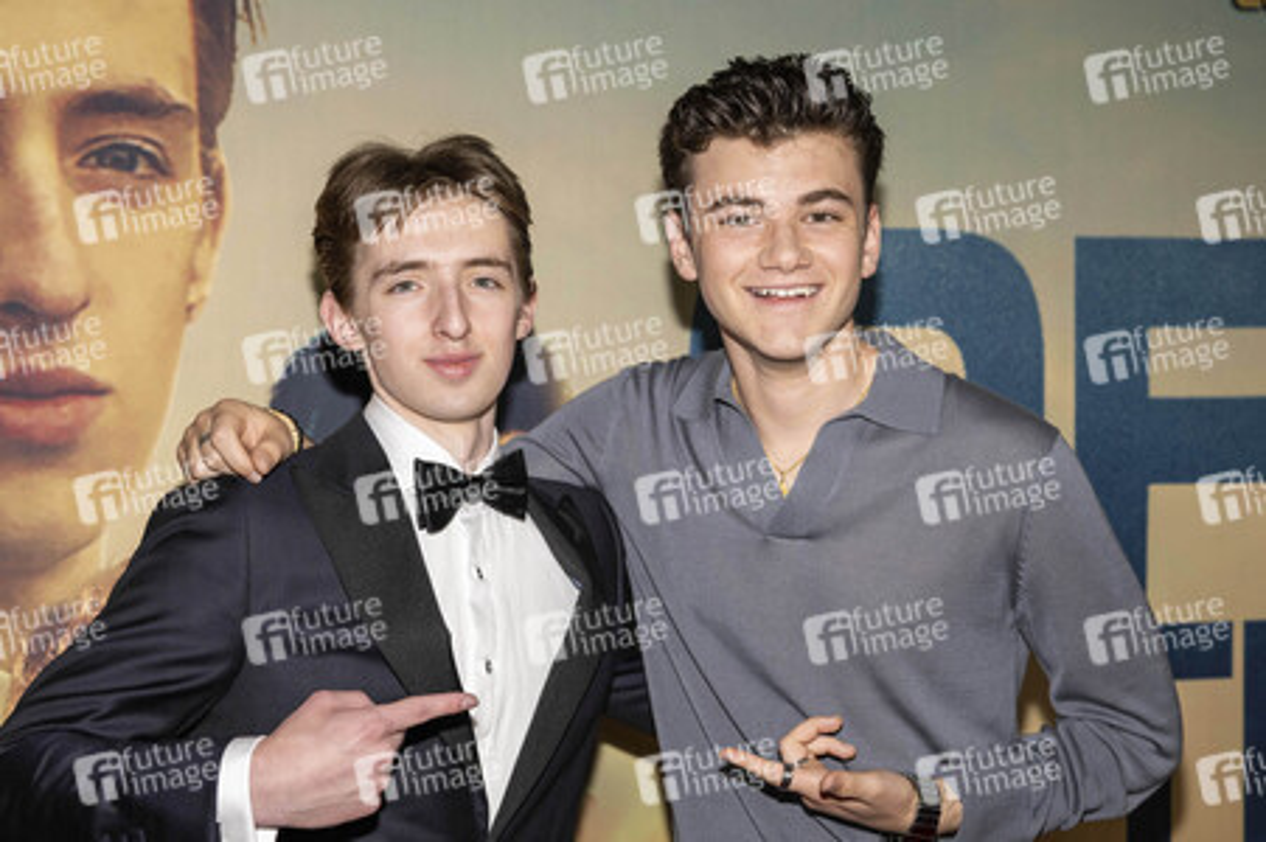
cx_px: 633
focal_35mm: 54
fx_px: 1898
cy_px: 421
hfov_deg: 36.9
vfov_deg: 25.0
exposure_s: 1/200
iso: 800
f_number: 4.5
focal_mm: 54
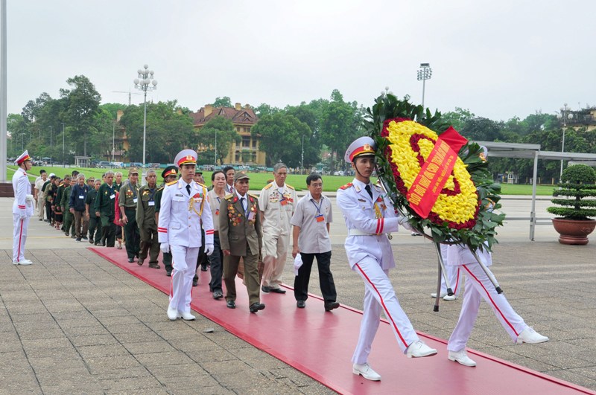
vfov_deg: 34.1
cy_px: 198
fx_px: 645
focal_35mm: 39
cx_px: 298
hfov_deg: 49.6
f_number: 8
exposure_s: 1/125
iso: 250
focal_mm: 26
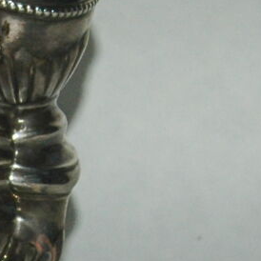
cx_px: -177
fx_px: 3557
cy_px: 317
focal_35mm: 417
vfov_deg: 4.2
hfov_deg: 4.2
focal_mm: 40
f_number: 7.1
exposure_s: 1/125
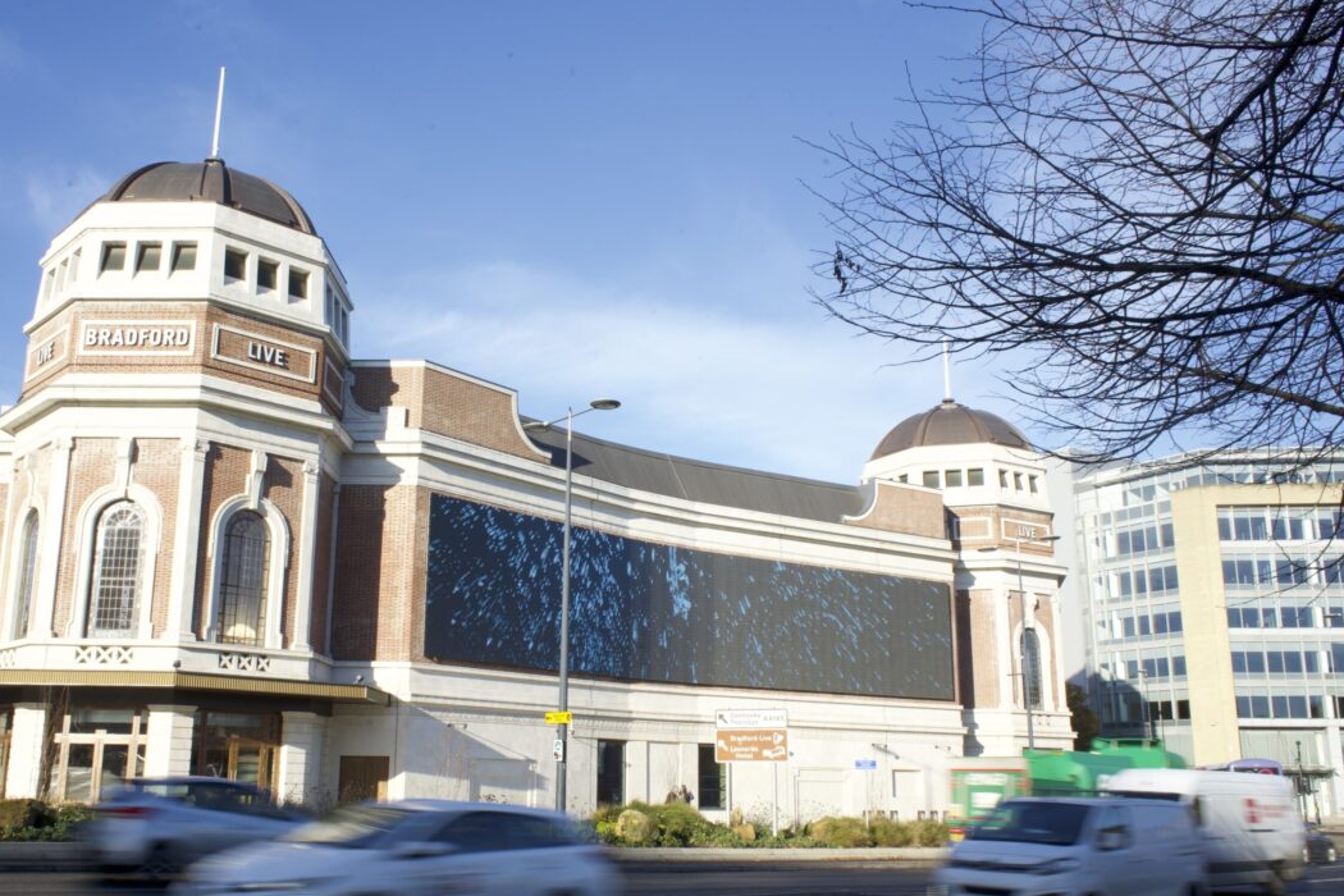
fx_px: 1195
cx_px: 585
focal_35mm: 32
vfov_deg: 41.0
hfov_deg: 58.5
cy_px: 506
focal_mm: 28
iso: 100
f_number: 22
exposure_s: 1/15
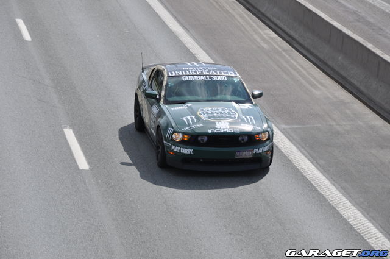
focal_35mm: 158
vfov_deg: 8.7
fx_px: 1704
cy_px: 130
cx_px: 195
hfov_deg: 13.1
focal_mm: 105
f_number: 11
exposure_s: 1/500
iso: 200
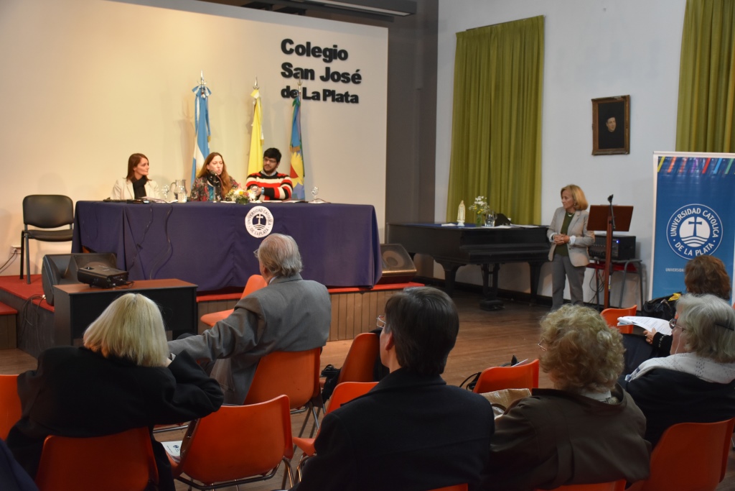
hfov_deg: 47.9
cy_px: 246
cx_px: 368
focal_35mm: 40
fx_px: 827
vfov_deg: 33.0
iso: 1100
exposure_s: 1/60
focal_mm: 27
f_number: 4
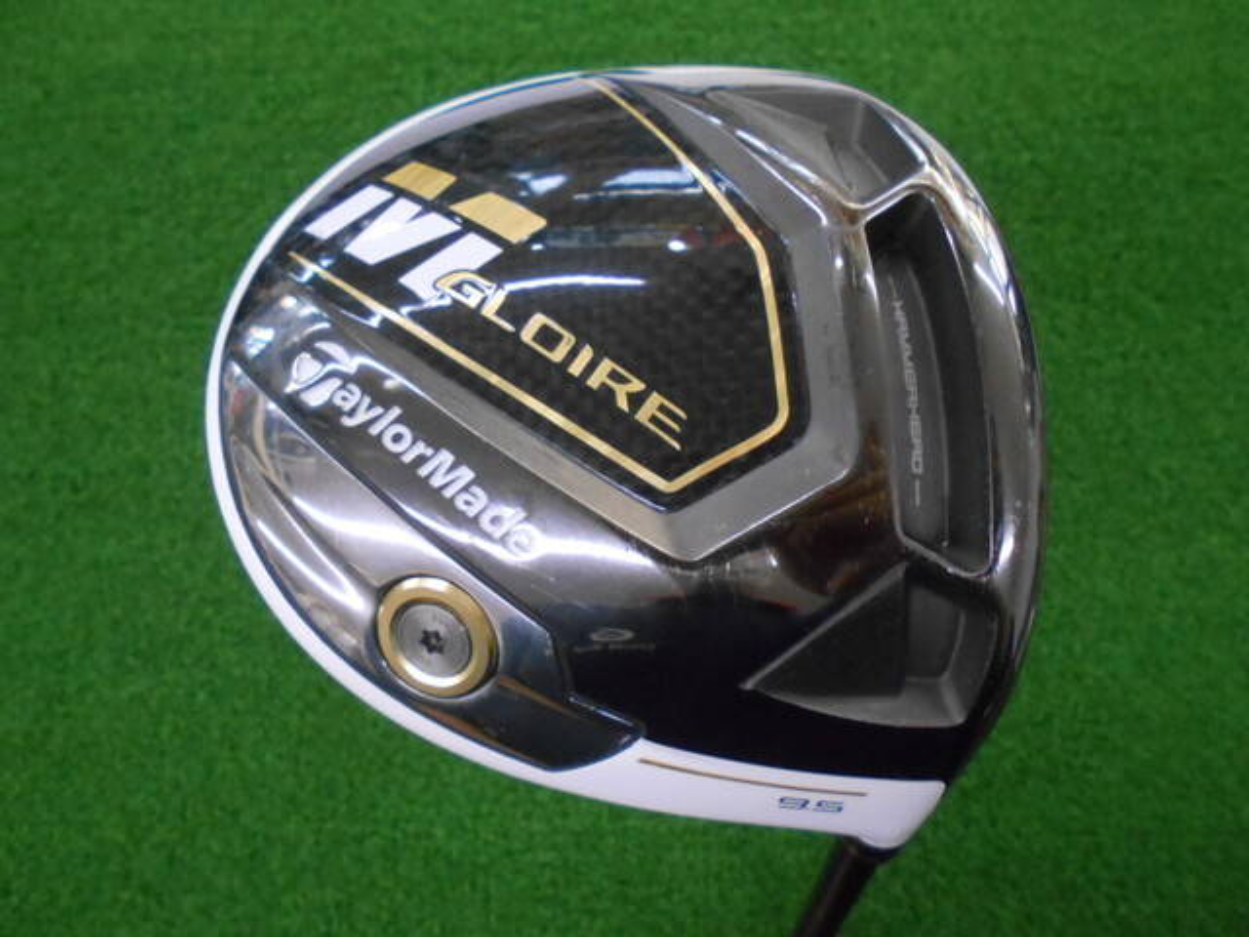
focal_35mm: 26
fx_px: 938
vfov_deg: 53.1
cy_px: 468
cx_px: 624
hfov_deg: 67.3
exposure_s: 1/160
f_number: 3.2
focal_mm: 4.6
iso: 800
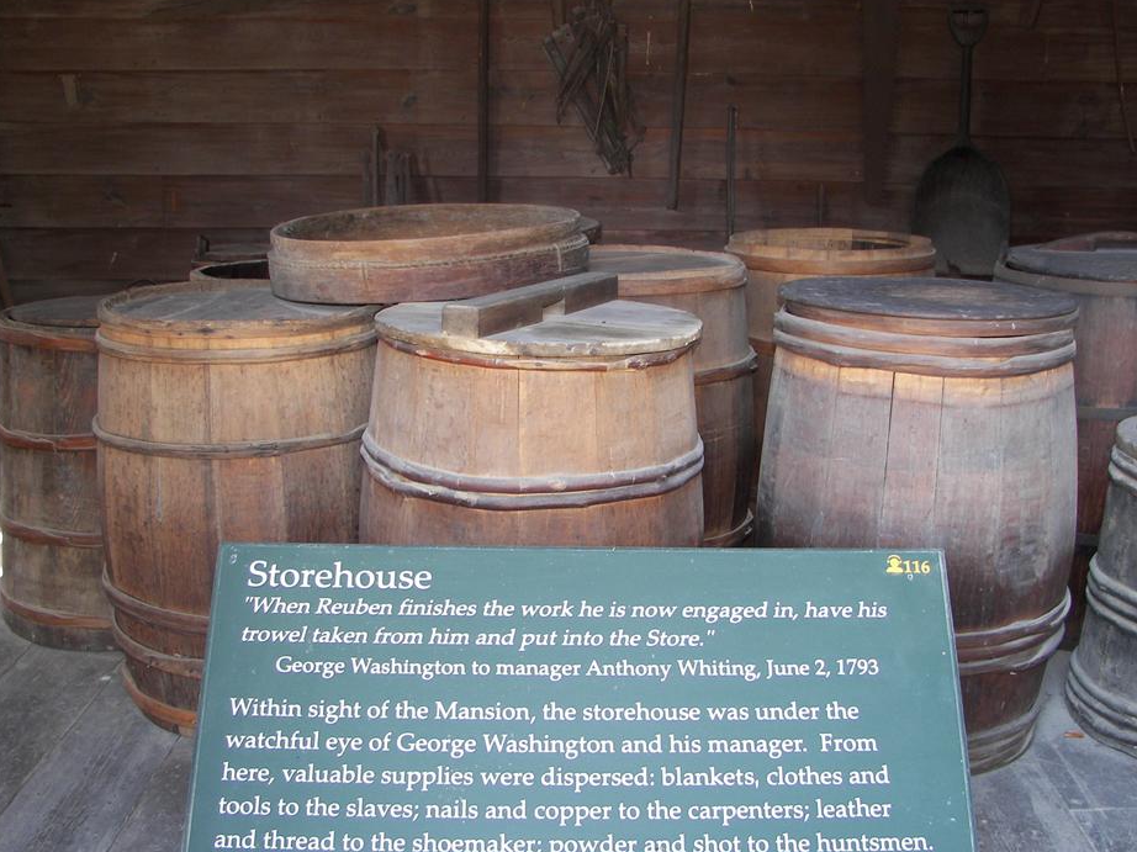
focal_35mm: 40
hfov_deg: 46.8
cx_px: 566
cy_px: 398
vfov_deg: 35.9
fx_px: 1314
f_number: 2.8
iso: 64
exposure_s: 1/30
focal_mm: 6
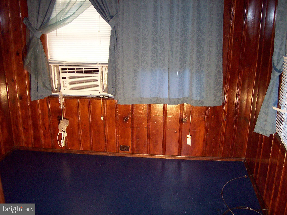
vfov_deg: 39.6
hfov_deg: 51.4
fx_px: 298
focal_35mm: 36
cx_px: 144
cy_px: 108
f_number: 2.7
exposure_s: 1/64
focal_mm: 6
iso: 140
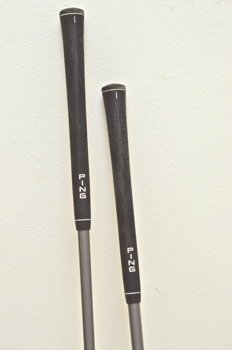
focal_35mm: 105
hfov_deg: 13.0
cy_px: 175
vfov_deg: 19.5
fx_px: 1020
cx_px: 116
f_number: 4
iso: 800
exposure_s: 1/100
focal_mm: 70
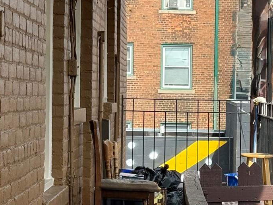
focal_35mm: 143
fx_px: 1128
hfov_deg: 13.7
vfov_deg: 10.4
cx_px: 252
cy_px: 154
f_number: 1.78
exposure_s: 1/1715
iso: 64
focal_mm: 6.76
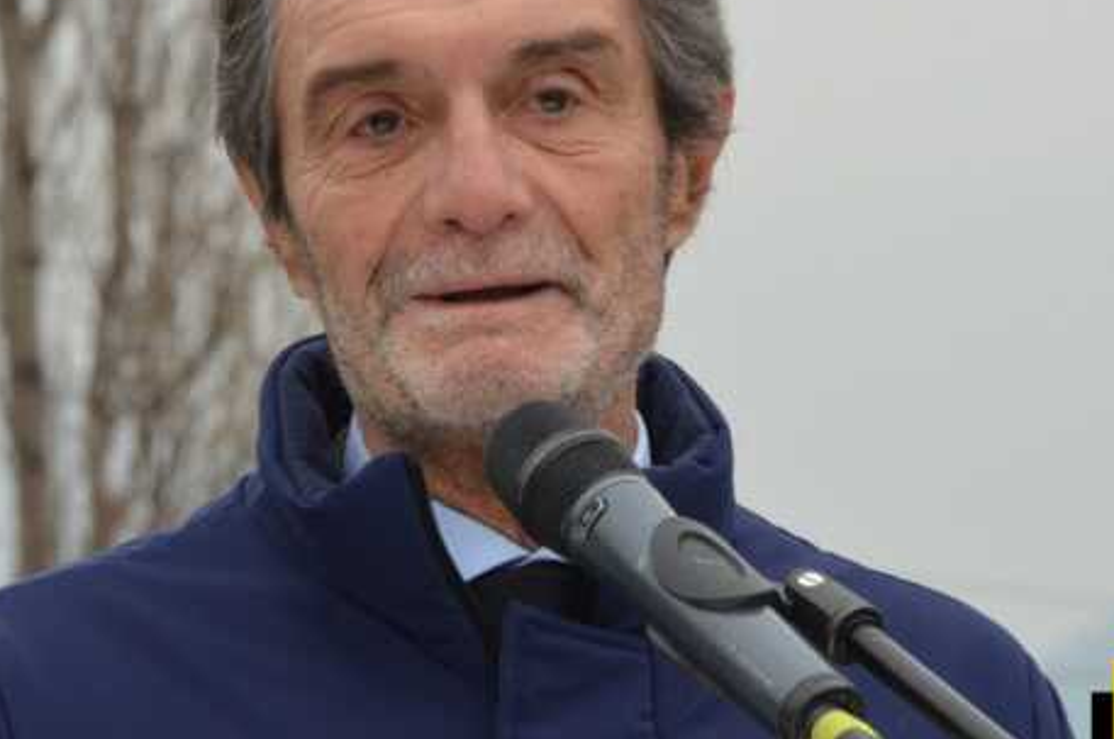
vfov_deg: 3.0
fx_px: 14117
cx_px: 434
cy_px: 289
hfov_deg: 4.5
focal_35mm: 457
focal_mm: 200
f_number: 16
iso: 1250
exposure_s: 1/160
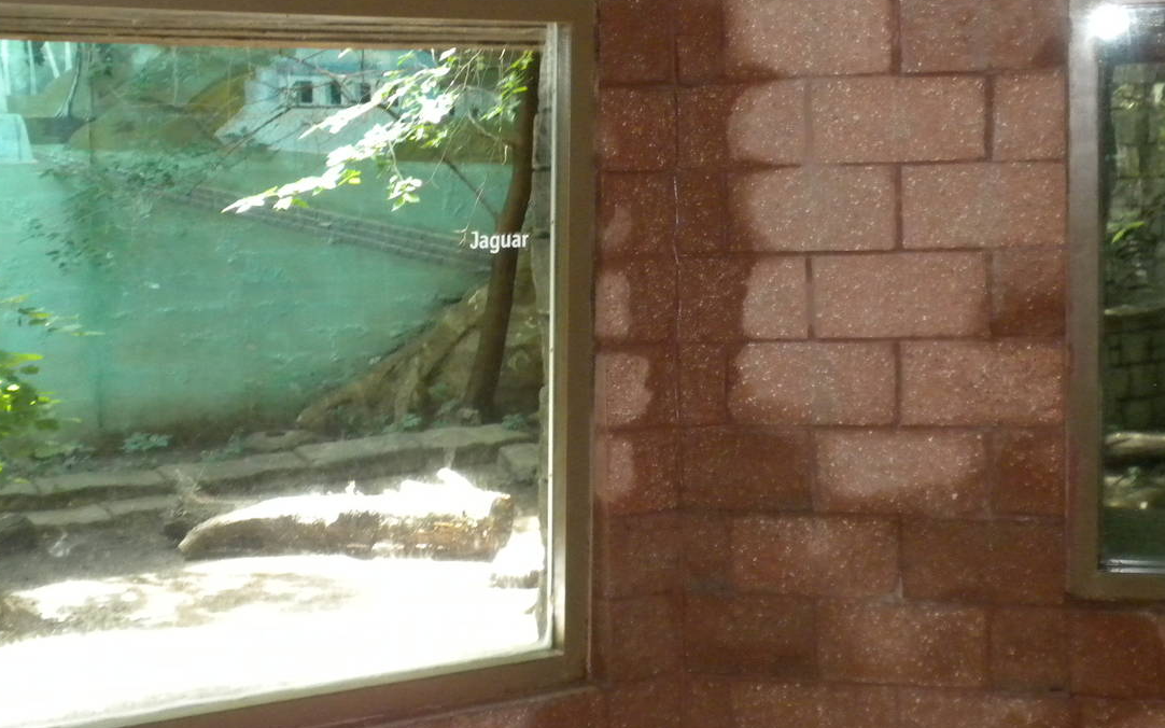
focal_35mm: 58
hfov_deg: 35.1
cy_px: 303
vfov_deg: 22.3
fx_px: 1841
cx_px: 588
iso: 400
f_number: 3.5
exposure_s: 1/29.2
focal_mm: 6.6
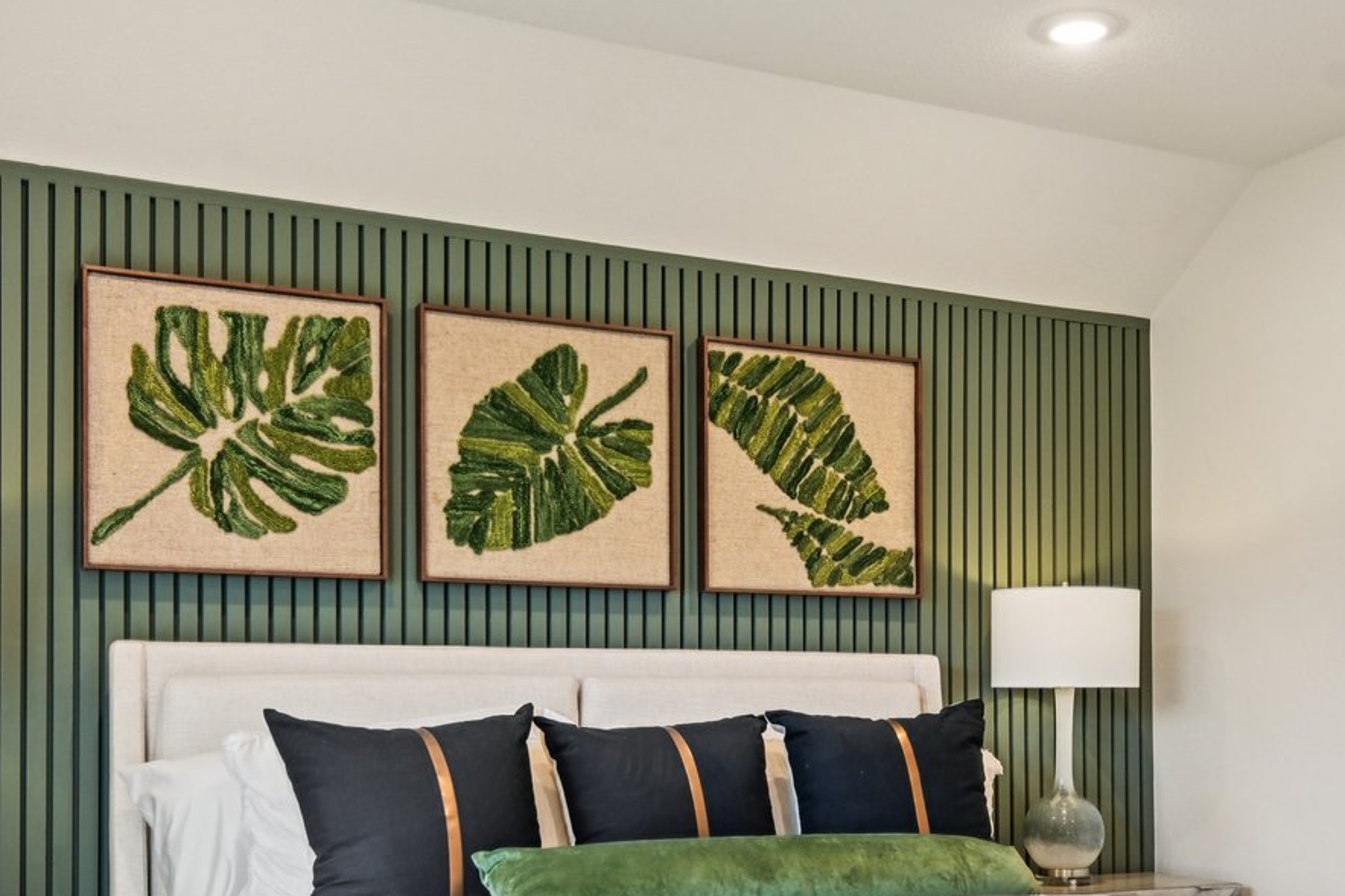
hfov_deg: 44.3
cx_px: 797
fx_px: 1643
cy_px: 701
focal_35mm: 44
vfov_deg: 29.9
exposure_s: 1/40
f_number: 8
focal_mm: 19
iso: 400
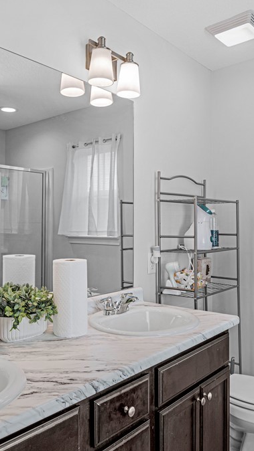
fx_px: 333
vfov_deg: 68.2
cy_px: 229
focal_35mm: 28
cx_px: 127
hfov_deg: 41.7
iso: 100
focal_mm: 11
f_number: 7.1
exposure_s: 1/15
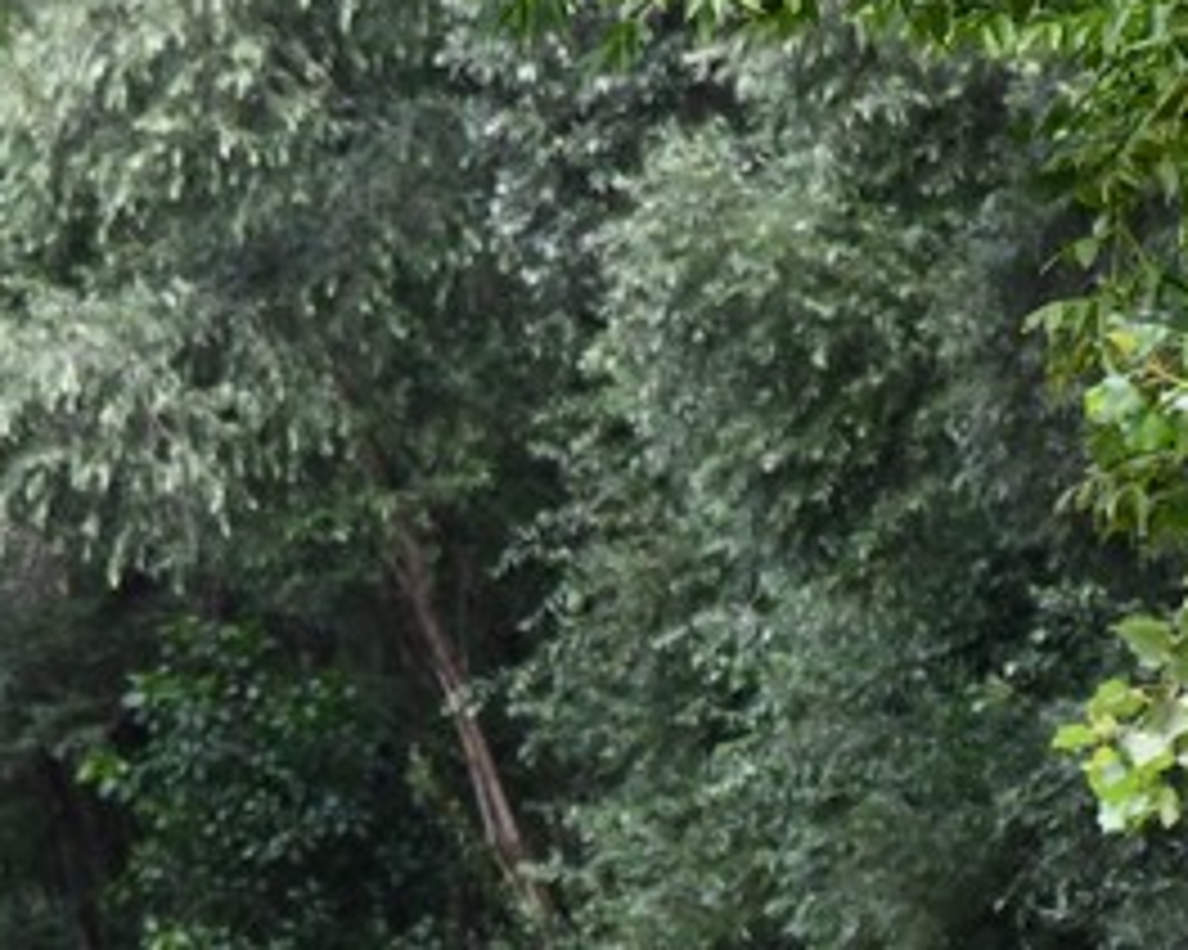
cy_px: 1416
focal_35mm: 764
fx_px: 26852
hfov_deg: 2.5
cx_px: 716
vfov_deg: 2.0
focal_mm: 140
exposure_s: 1/640
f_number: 5.6
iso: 800
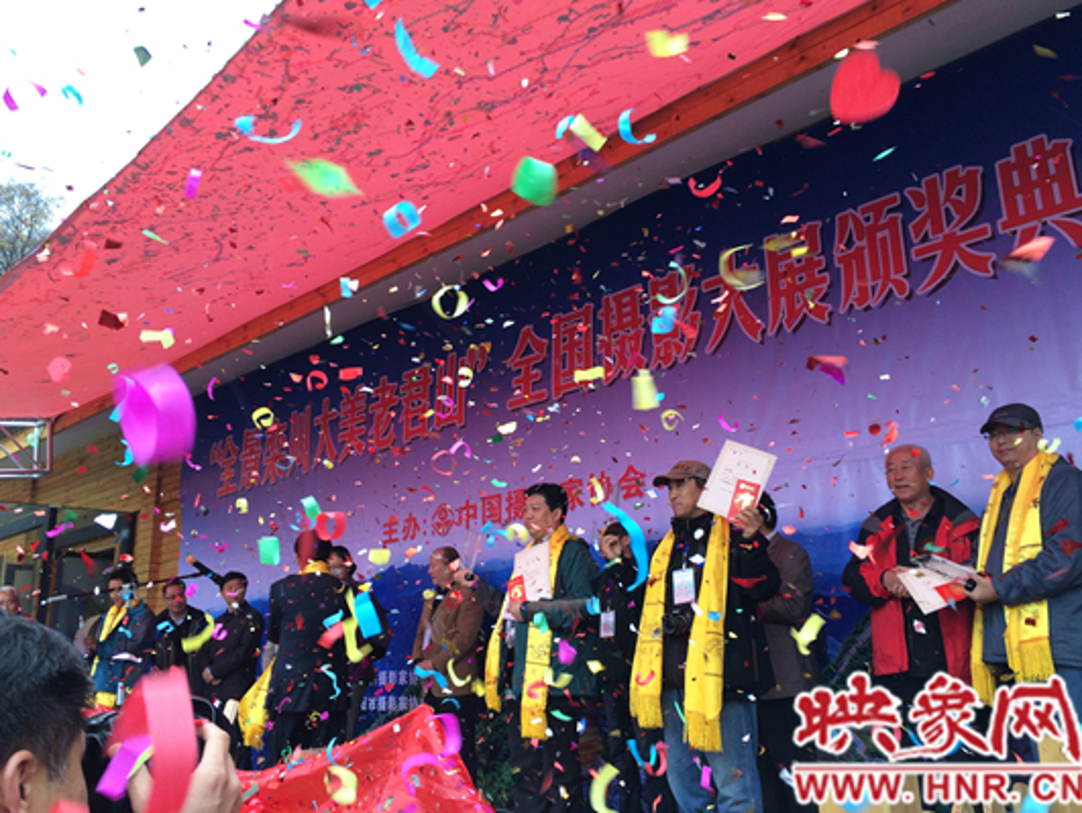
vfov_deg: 46.8
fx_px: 938
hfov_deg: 59.9
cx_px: 546
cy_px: 410
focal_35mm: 30
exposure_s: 1/120
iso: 64
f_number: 2.2
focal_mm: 4.15
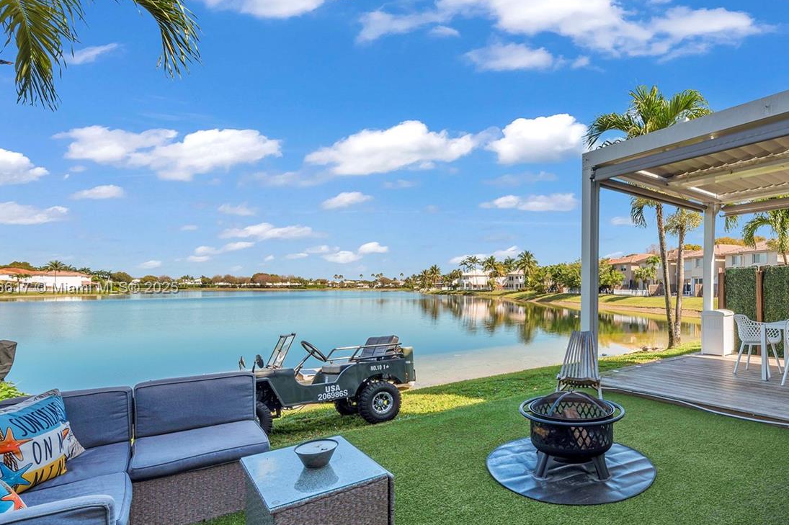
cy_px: 289
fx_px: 416
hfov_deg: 84.0
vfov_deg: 64.4
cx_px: 525
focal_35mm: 19
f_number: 11
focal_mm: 13
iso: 50
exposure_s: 1/40
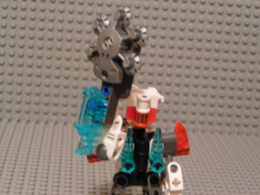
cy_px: 98
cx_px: 130
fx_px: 744
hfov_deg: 19.8
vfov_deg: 14.9
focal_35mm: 99
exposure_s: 1/3
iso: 200
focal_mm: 15.2
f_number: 3.5
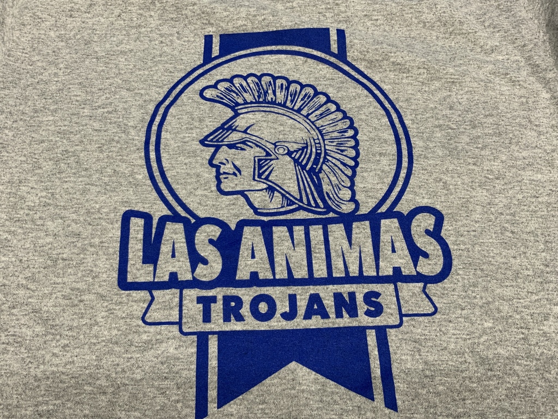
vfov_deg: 48.2
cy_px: 210
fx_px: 467
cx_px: 279
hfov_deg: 61.7
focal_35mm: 29
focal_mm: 3
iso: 50
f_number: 1.8
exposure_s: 1/60
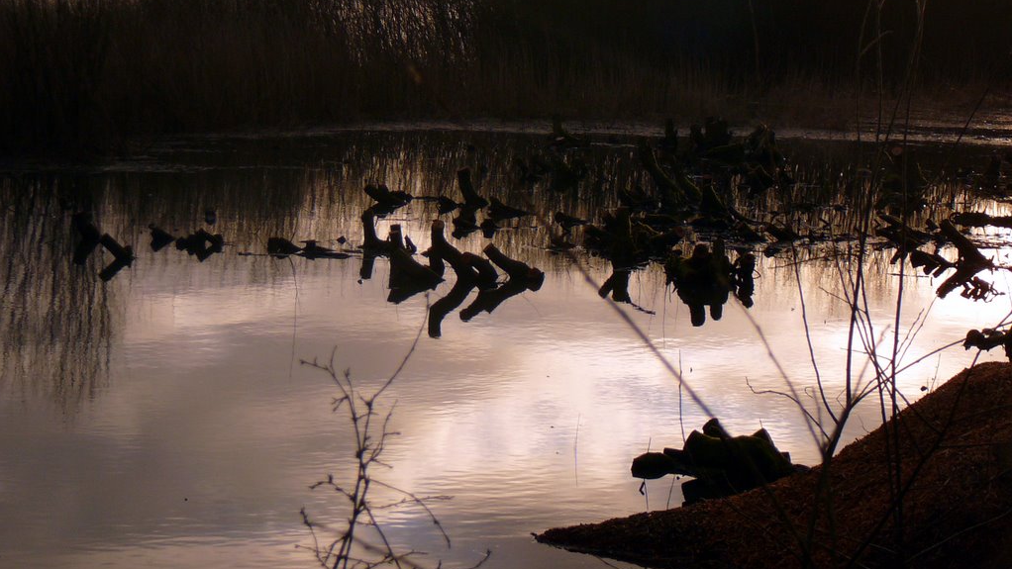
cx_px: 506
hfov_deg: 22.5
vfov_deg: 12.7
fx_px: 2549
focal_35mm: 95
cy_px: 211
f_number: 3.8
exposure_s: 1/640
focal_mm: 13
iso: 80
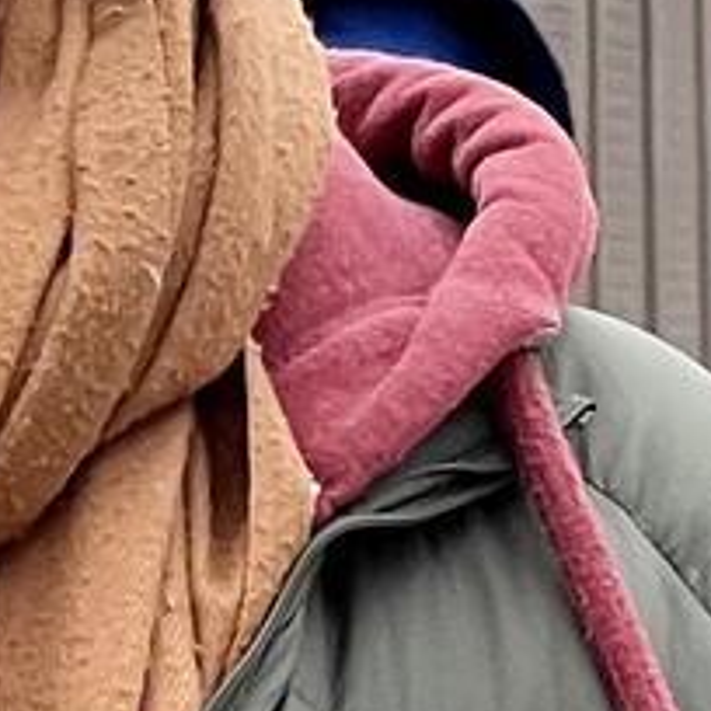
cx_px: 1014
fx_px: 15895
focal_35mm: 684
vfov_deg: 2.6
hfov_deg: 2.6
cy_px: -415
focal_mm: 9
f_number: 2.8
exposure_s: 1/299
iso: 32
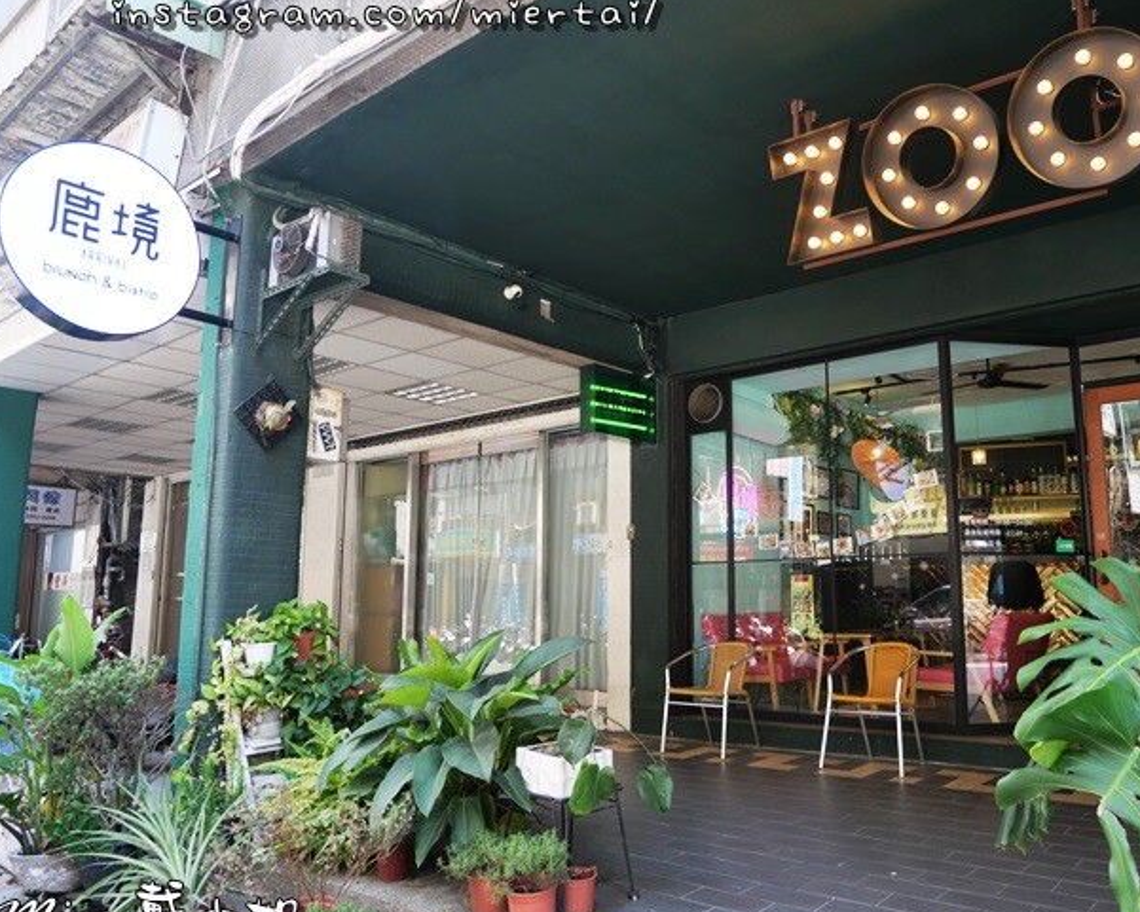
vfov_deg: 54.9
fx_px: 877
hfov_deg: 65.9
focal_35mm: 26
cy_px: 466
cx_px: 621
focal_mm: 12
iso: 200
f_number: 3.5
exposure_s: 1/100
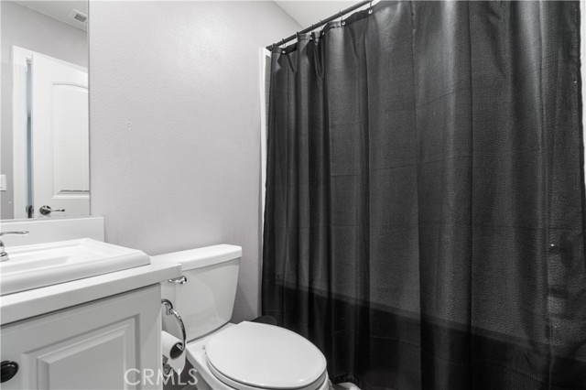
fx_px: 244
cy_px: 195
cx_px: 293
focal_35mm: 15
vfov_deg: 77.3
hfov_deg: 100.4
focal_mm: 10
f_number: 8
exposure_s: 1/3
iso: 320
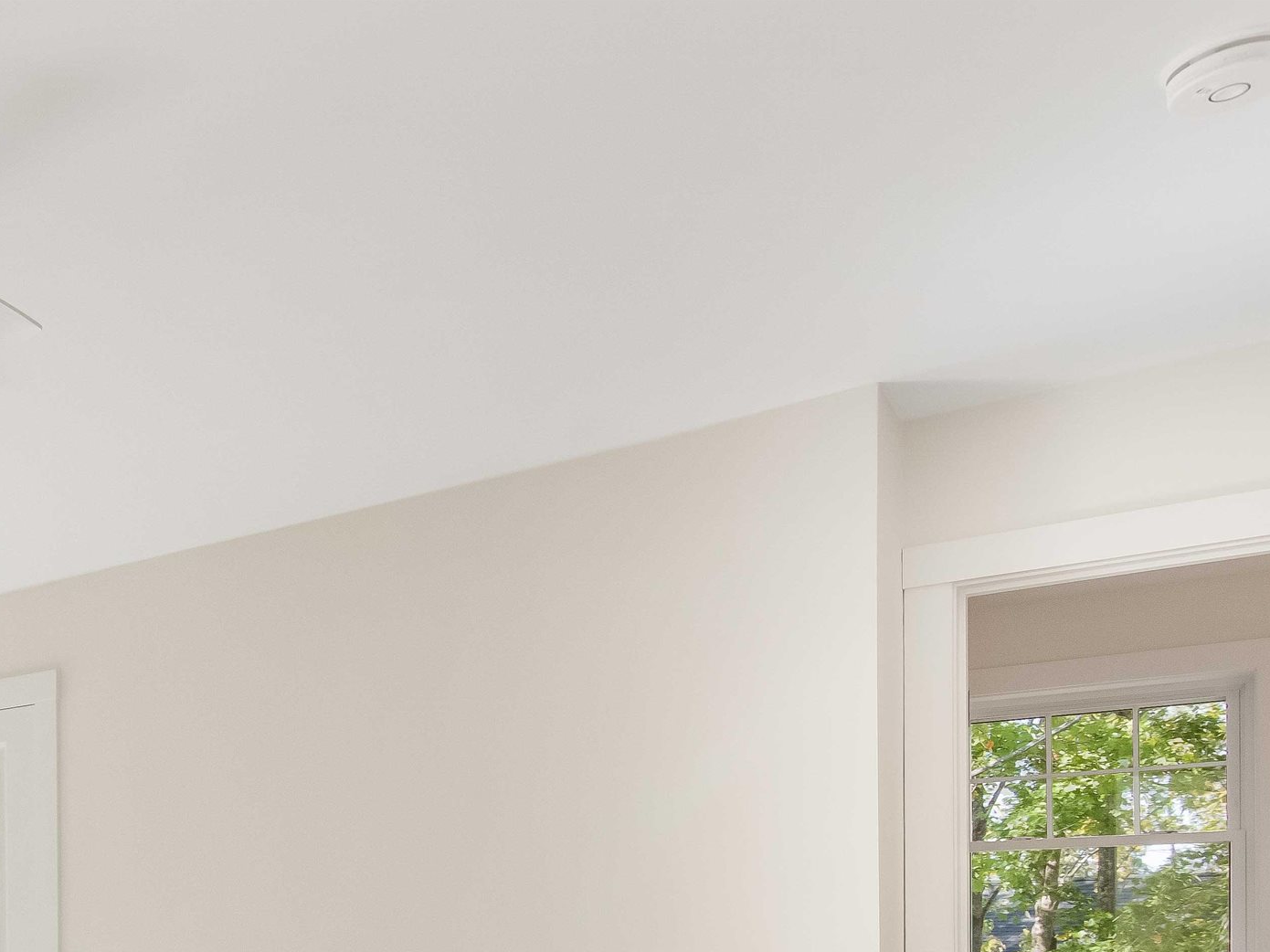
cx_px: -52
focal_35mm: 34
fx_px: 1247
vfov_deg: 37.7
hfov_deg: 44.3
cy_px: 930
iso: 400
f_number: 7.1
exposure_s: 1/400
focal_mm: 11
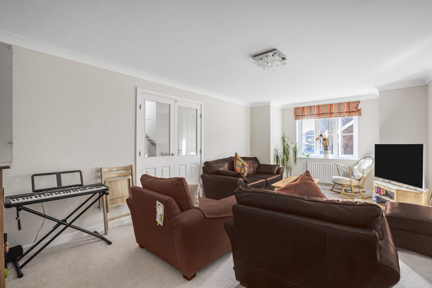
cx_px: 216
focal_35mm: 16
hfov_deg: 96.7
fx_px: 192
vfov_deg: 73.8
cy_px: 144
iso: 100
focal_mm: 16
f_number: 9
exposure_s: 1/30
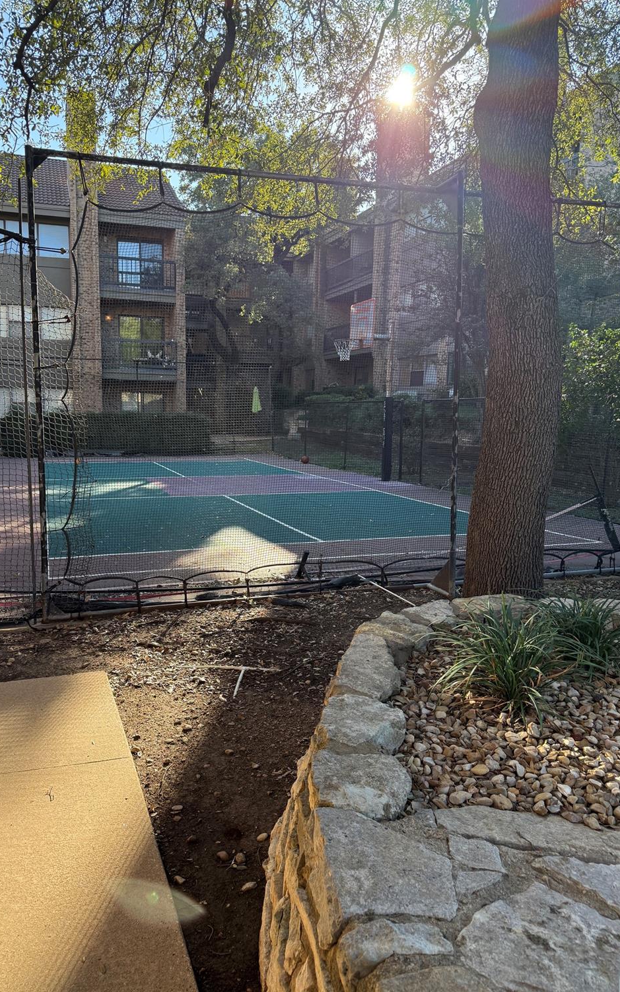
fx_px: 703
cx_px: 278
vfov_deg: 70.4
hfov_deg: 47.5
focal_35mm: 26
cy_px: 496
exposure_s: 1/708
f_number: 1.78
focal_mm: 6.76
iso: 100
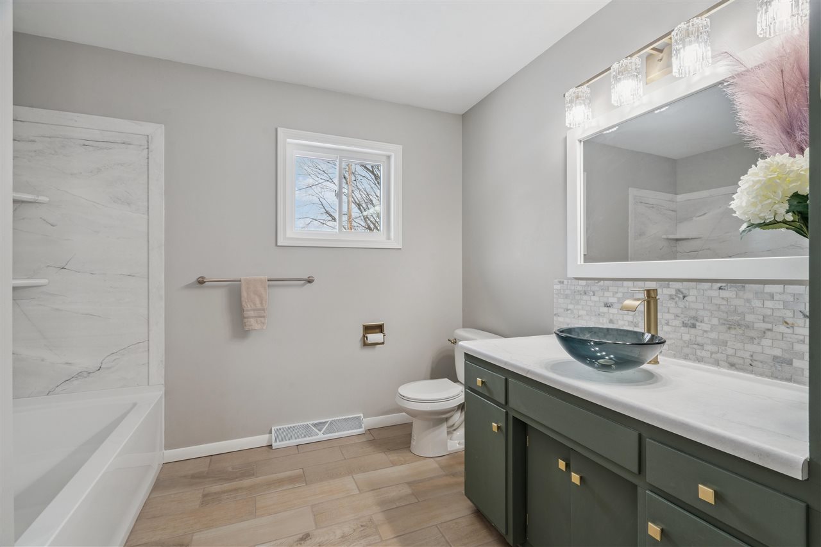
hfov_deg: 96.7
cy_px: 274
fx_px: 365
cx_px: 410
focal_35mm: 16
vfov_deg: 73.7
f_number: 10
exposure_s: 1/6
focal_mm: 16
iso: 400
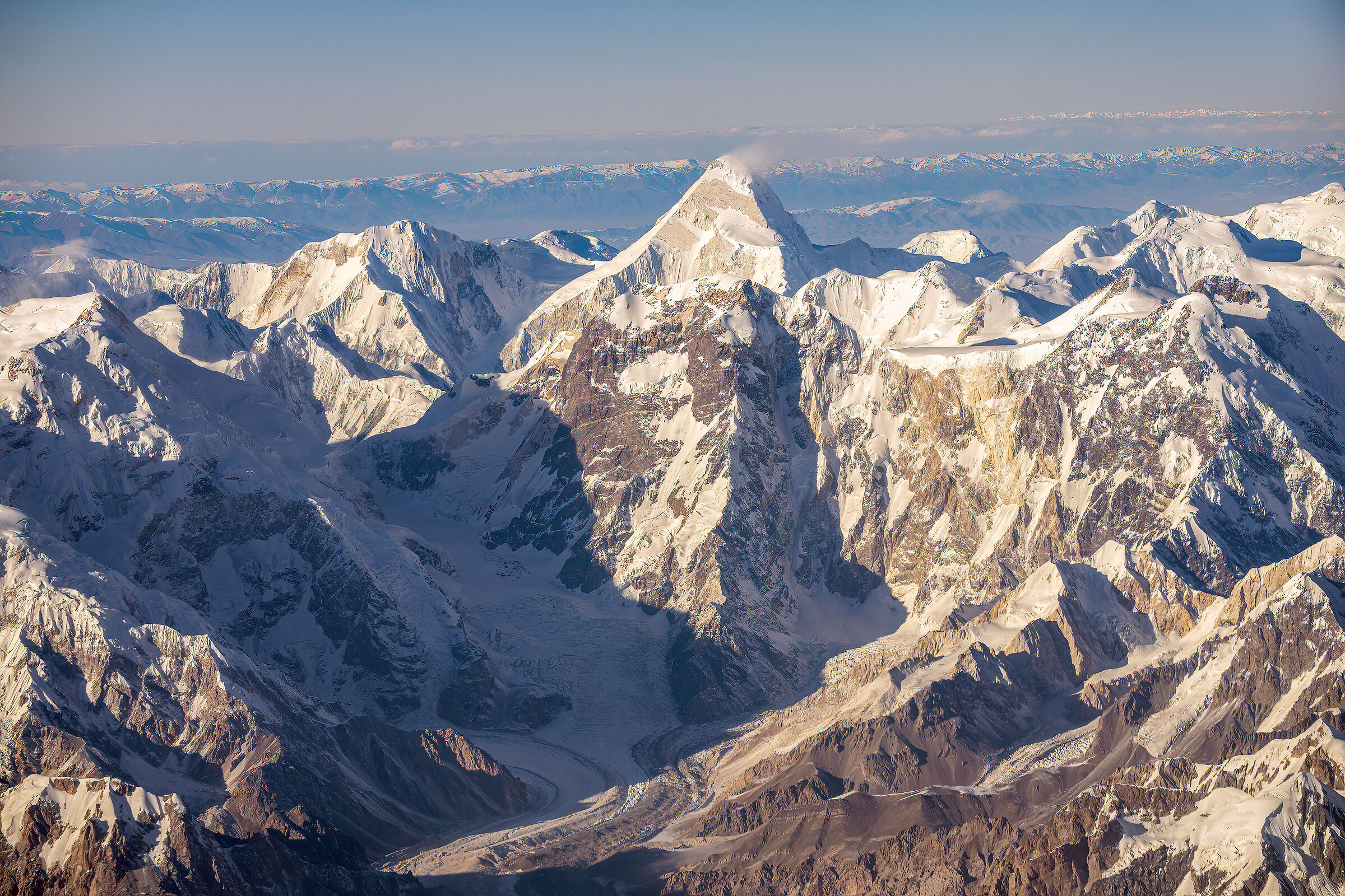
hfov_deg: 13.0
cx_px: 672
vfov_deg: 8.7
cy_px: 448
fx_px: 5903
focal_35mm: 158
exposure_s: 1/1000
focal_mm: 158
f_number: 5.6
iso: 100
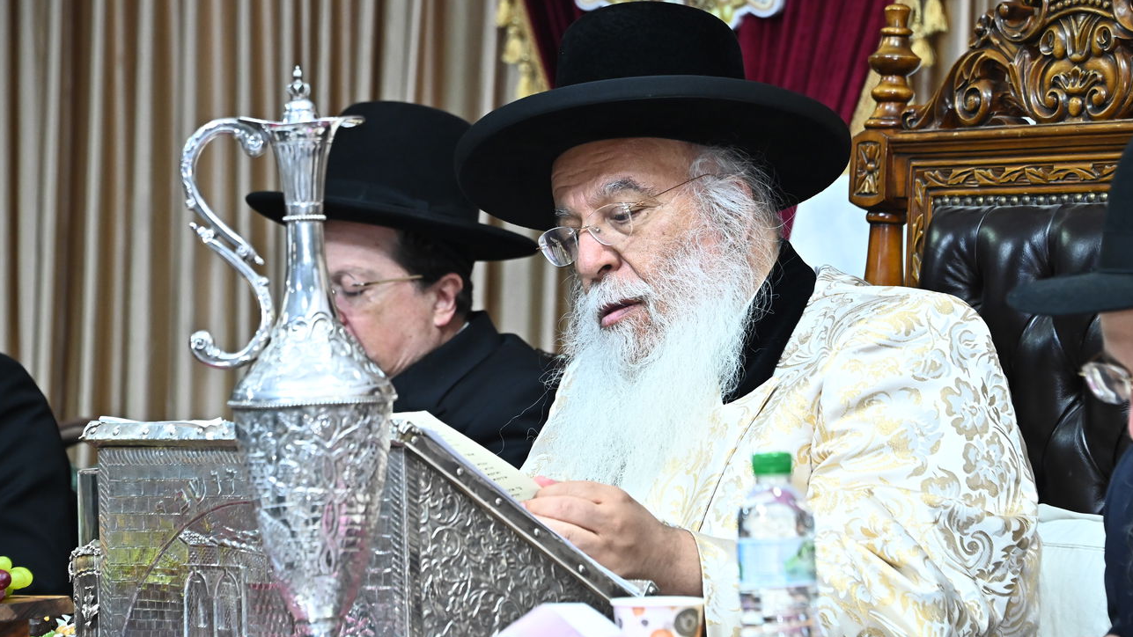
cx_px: 569
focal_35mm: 205
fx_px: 6159
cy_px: 282
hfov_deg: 10.5
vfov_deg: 5.9
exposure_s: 1/200
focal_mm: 180
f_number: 7.1
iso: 3200
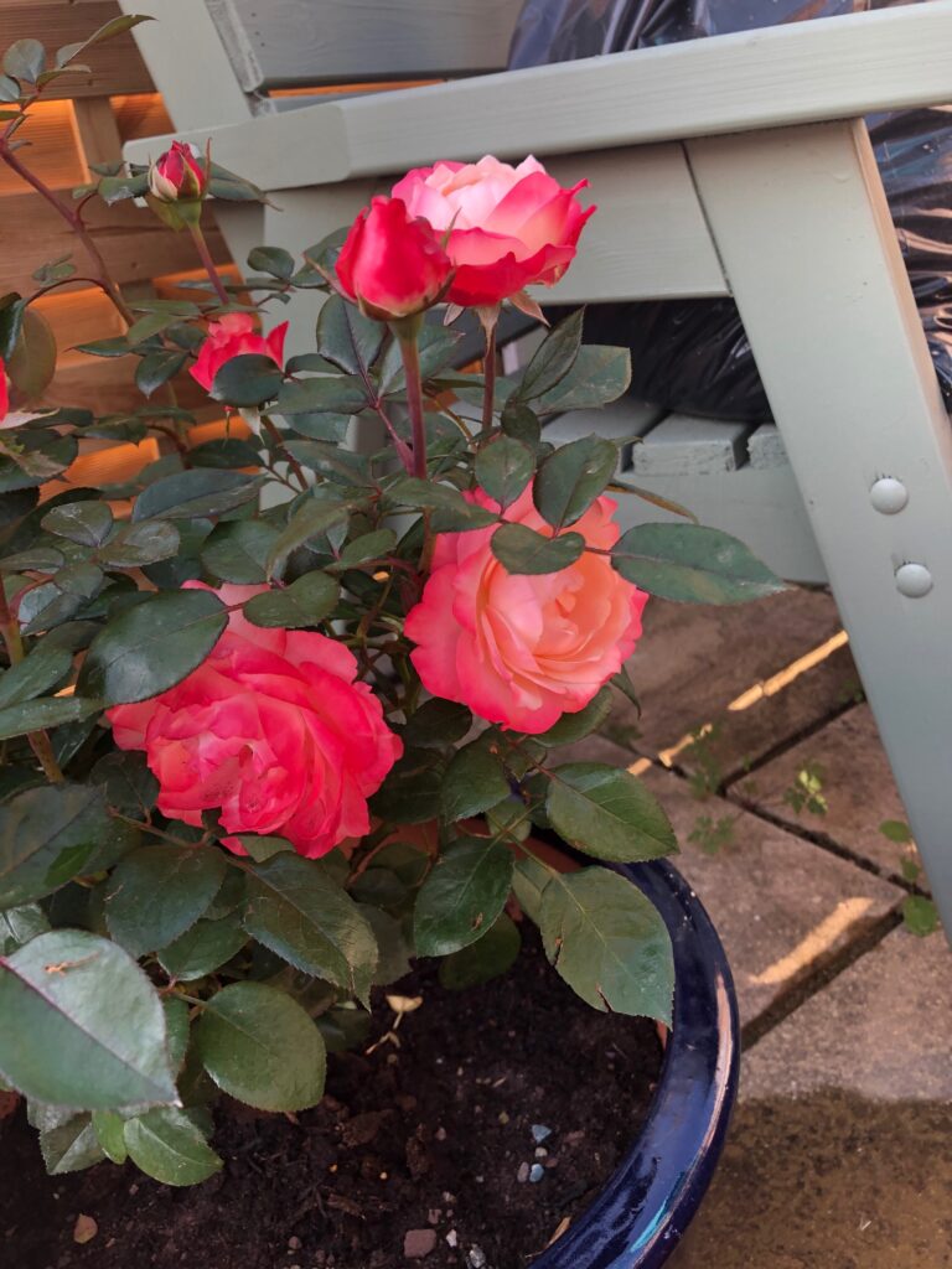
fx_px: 1027
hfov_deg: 49.7
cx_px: 476
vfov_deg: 63.4
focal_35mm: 28
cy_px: 634
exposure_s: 1/120
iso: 40
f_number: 1.8
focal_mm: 3.99
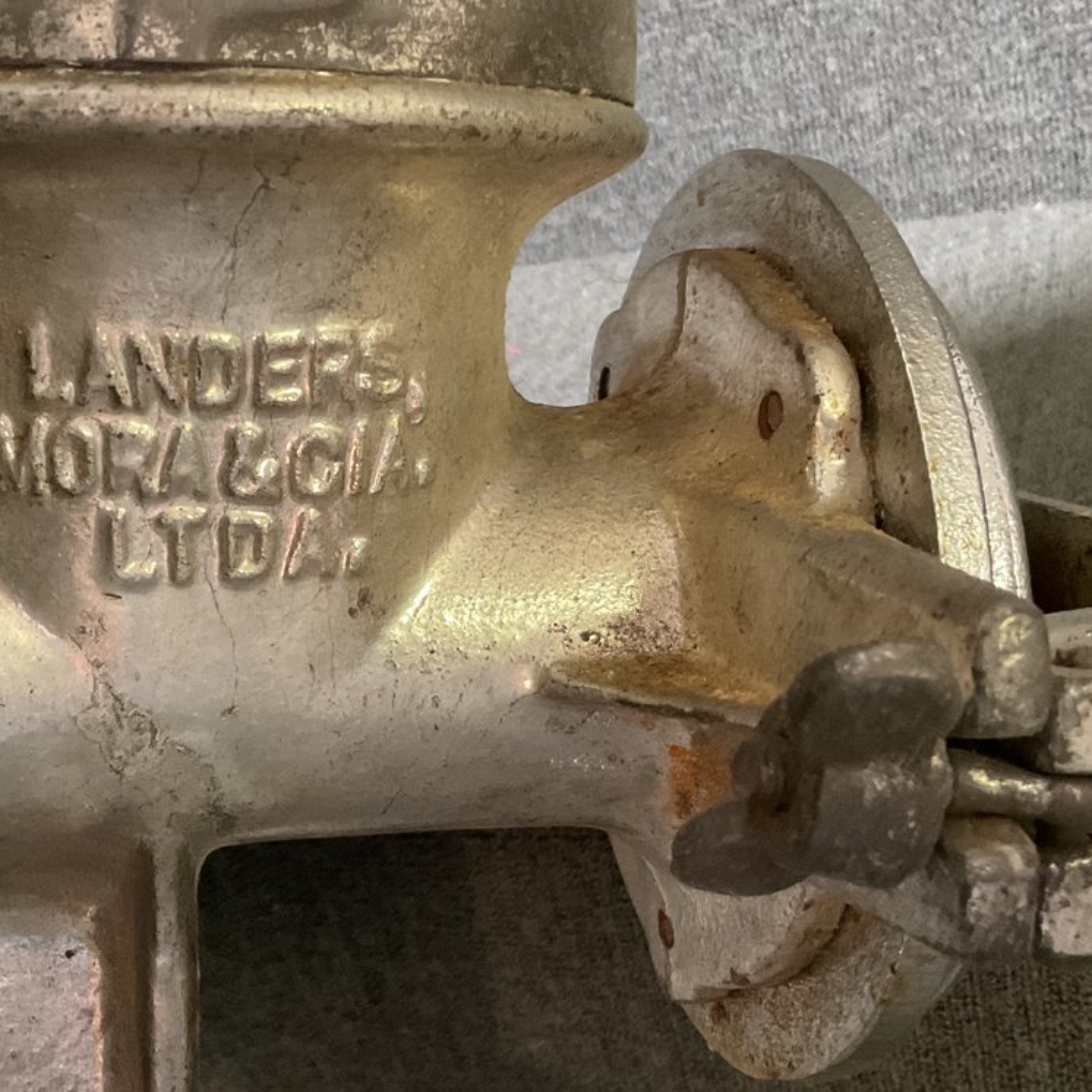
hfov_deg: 32.6
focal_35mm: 52
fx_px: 1856
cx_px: 392
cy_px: 637
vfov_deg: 32.7
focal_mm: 3
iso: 400
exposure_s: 1/30
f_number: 1.8
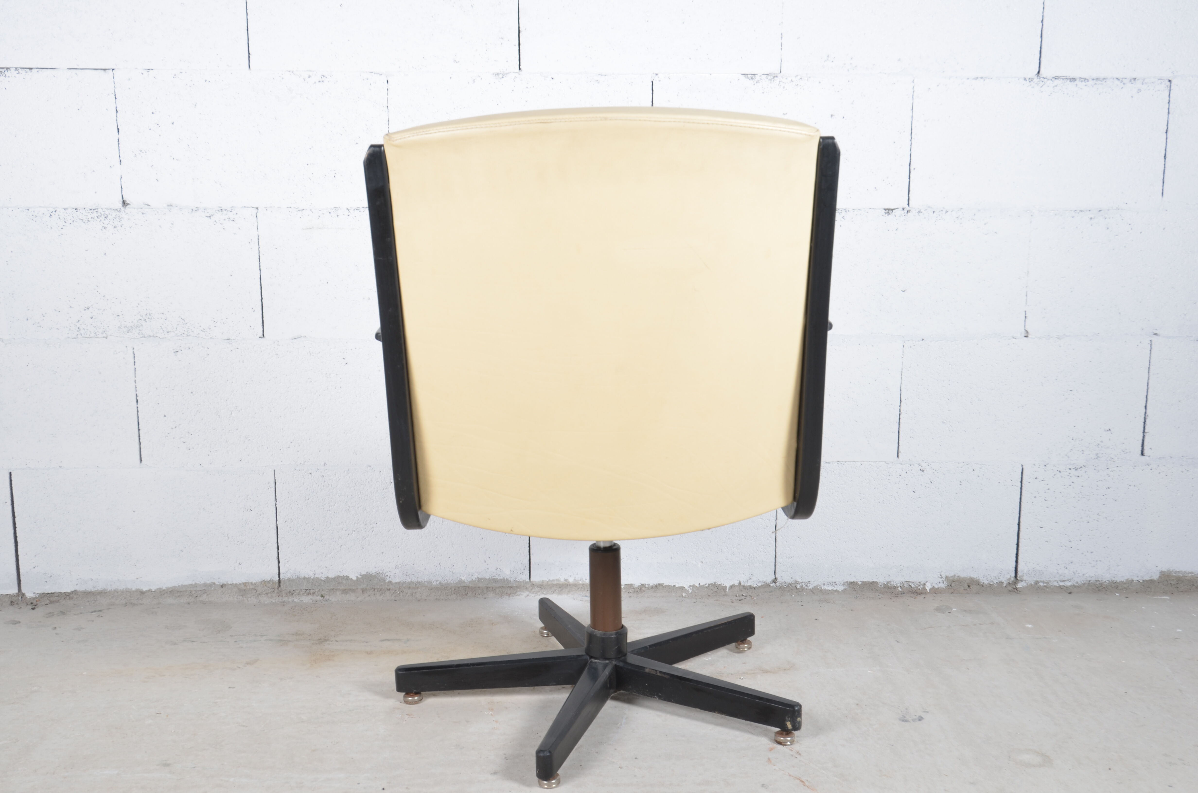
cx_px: 599
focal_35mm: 36
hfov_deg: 53.2
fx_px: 1196
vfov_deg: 36.7
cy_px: 396
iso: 100
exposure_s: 1/125
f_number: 11
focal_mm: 24
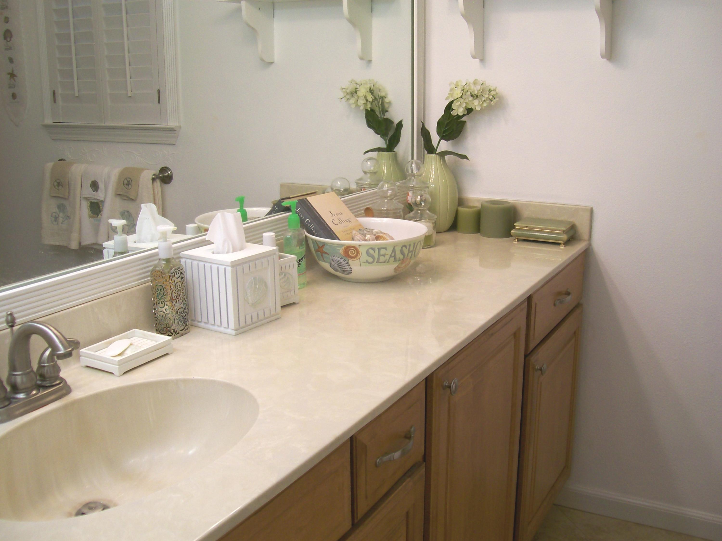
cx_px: 361
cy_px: 270
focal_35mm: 36
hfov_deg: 51.4
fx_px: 751
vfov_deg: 39.7
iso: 80
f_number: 2.7
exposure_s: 1/74.5
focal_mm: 6
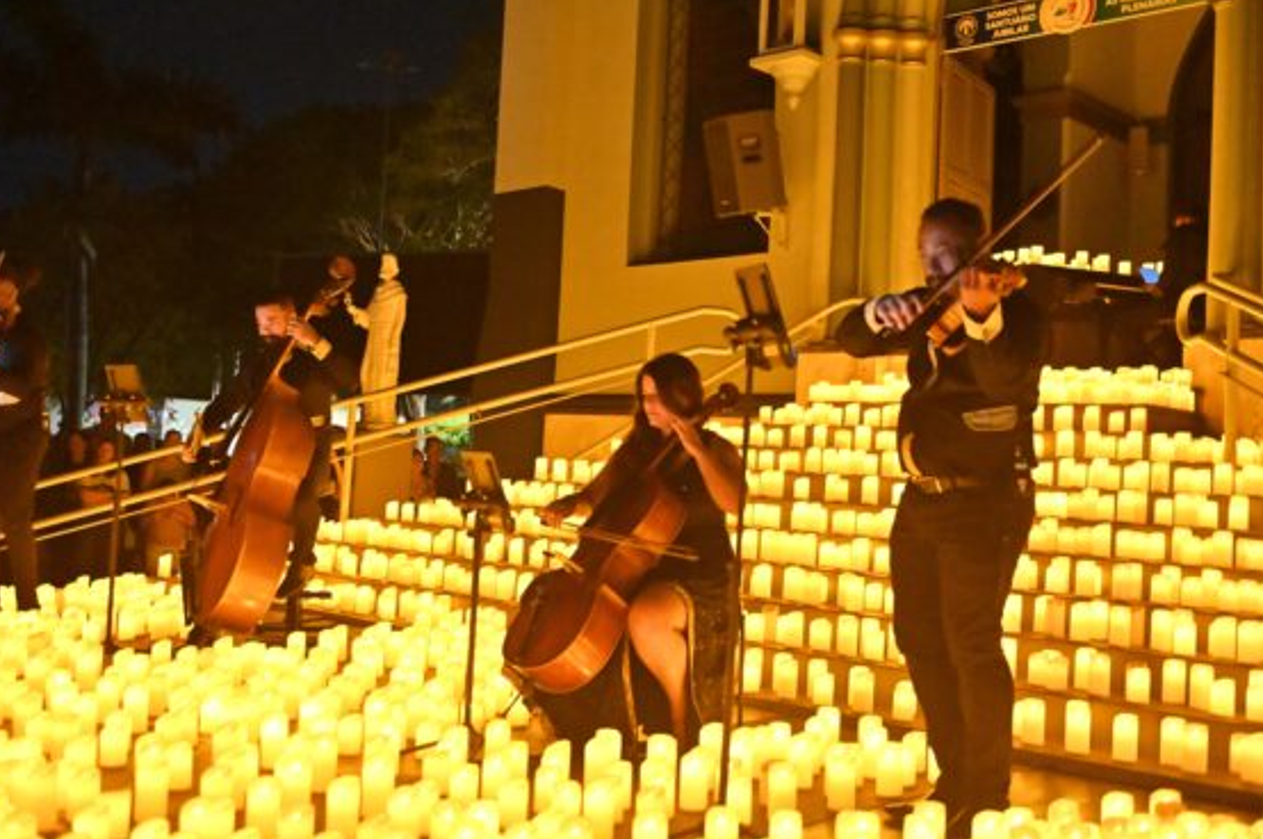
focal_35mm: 39
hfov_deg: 49.6
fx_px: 1367
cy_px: 393
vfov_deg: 34.1
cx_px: 584
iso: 20000
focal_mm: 36
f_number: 2.8
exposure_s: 1/200
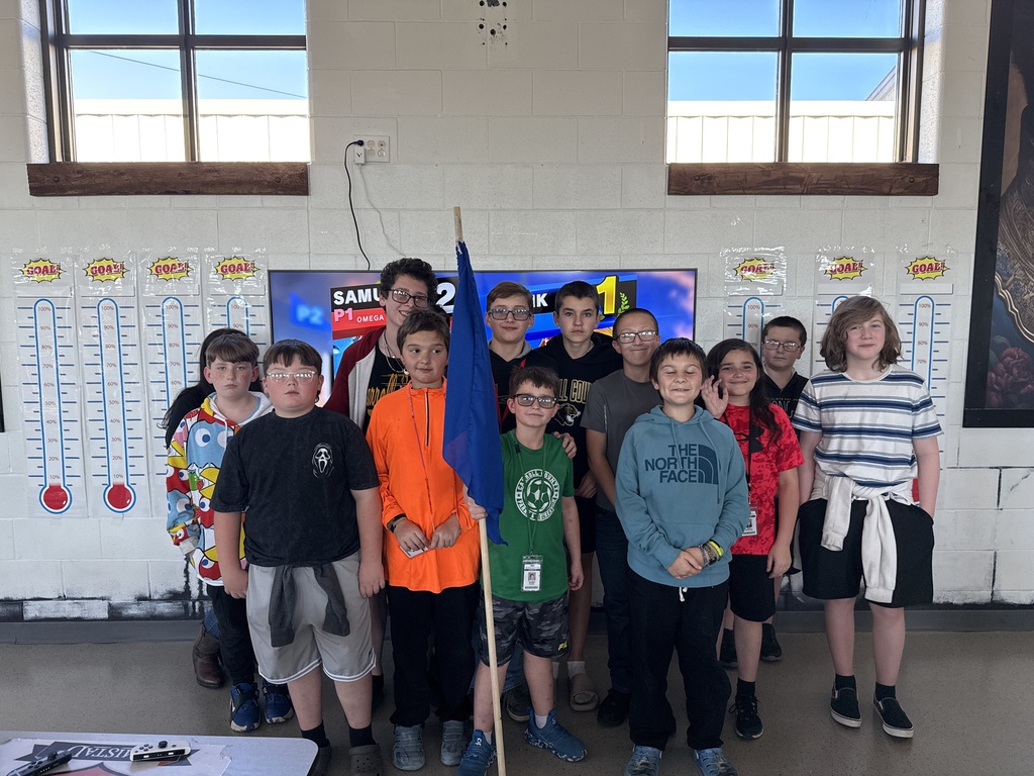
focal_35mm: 24
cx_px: 517
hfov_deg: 71.6
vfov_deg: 56.8
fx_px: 717
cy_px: 388
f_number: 1.78
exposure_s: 1/121
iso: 160
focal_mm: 6.76
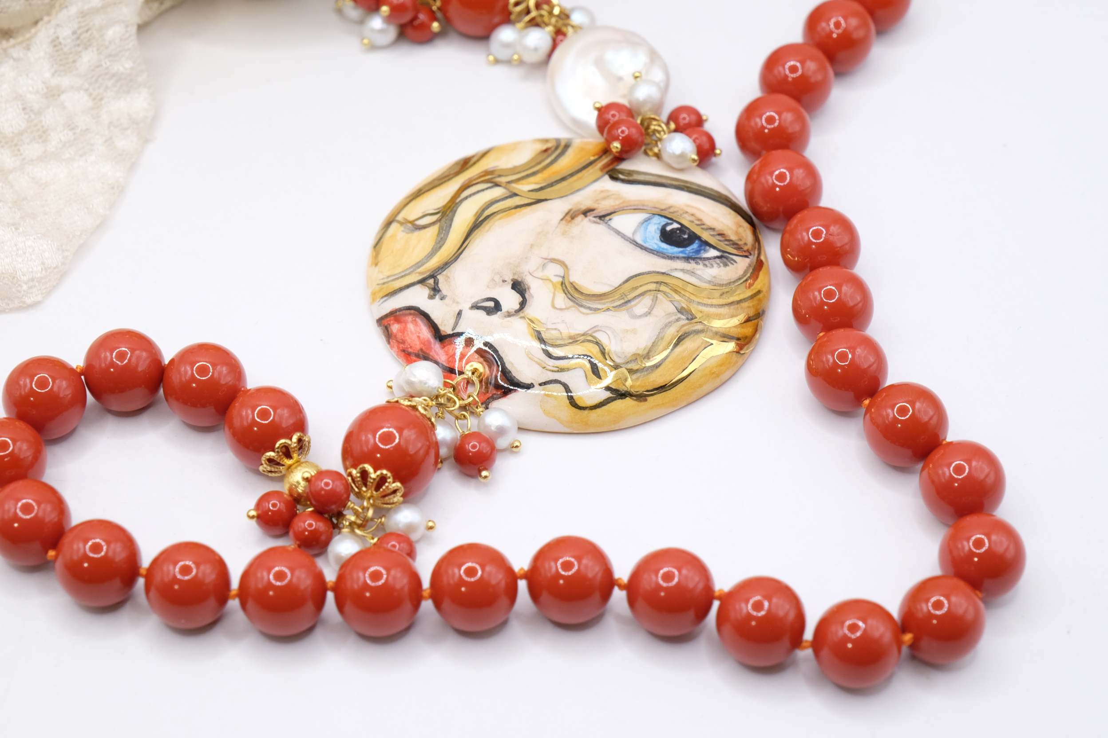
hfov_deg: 25.7
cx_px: 554
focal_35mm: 79
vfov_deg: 17.3
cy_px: 369
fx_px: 2431
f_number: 8
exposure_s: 1/50
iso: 1000
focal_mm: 52.4
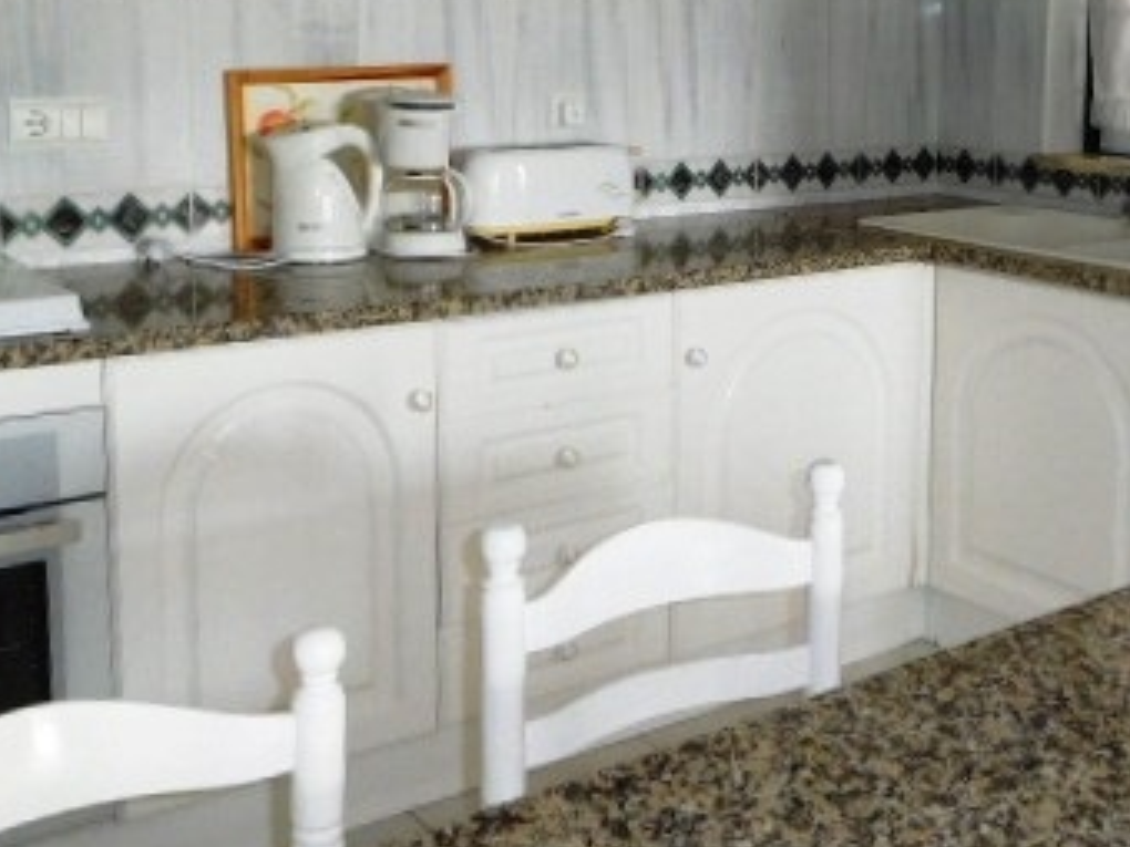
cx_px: 814
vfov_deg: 30.3
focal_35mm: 47
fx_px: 1534
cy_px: 189
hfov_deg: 39.6
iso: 160
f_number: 3.4
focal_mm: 4.5
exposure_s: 1/30
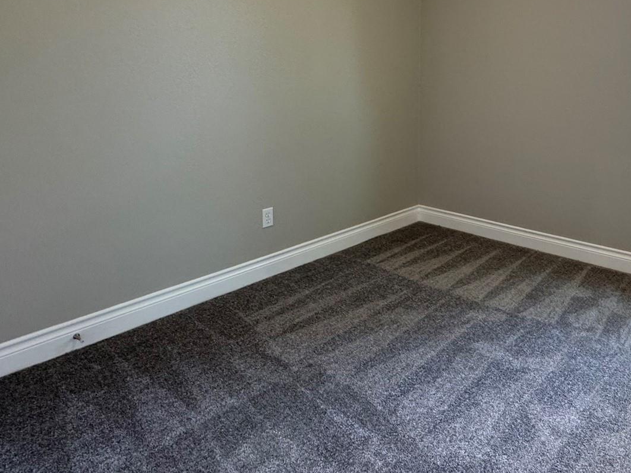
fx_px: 492
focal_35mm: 27
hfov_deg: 62.0
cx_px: 466
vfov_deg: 48.8
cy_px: 105
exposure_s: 1/120
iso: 200
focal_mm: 2.22
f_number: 2.2
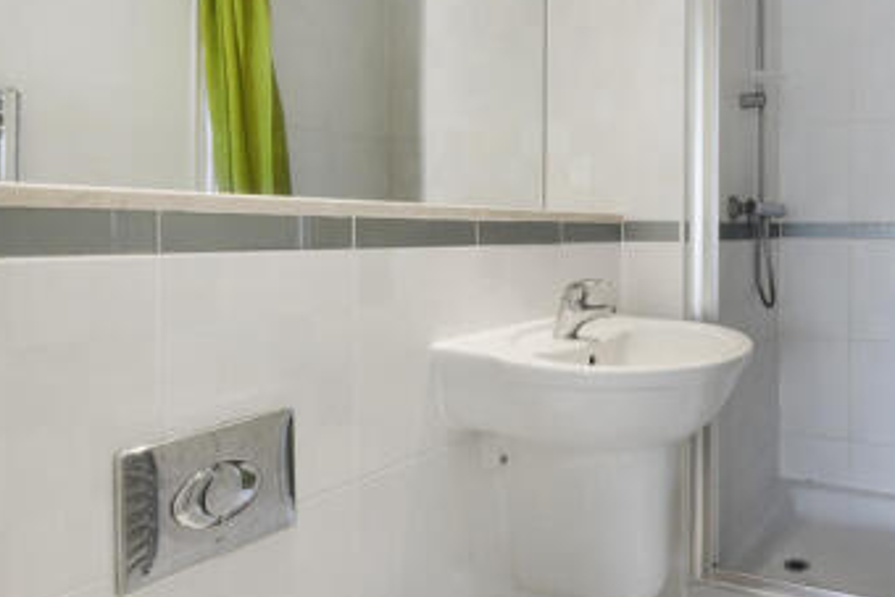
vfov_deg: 46.9
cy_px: 180
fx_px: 672
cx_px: 741
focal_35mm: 27
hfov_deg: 60.7
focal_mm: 14
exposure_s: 1/2
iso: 250
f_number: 16
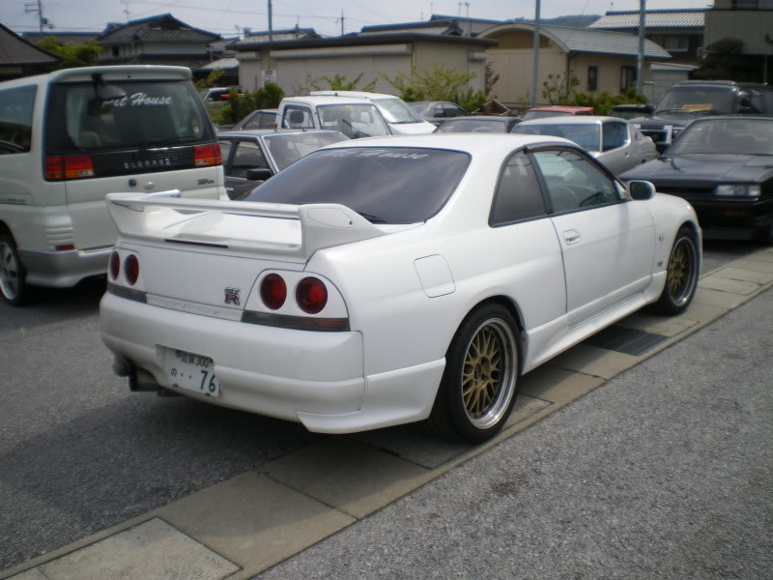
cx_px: 386
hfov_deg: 51.4
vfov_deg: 39.7
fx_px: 804
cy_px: 290
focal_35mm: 36
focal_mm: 6.3
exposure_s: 1/500
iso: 50
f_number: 4.6
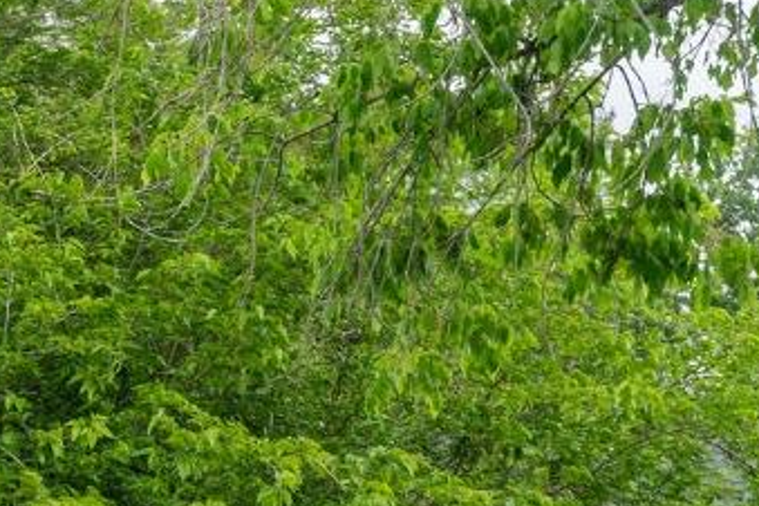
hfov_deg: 12.3
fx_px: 3268
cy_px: 852
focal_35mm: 155
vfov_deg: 8.6
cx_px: -537
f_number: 8
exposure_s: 1/640
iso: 640
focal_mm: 35
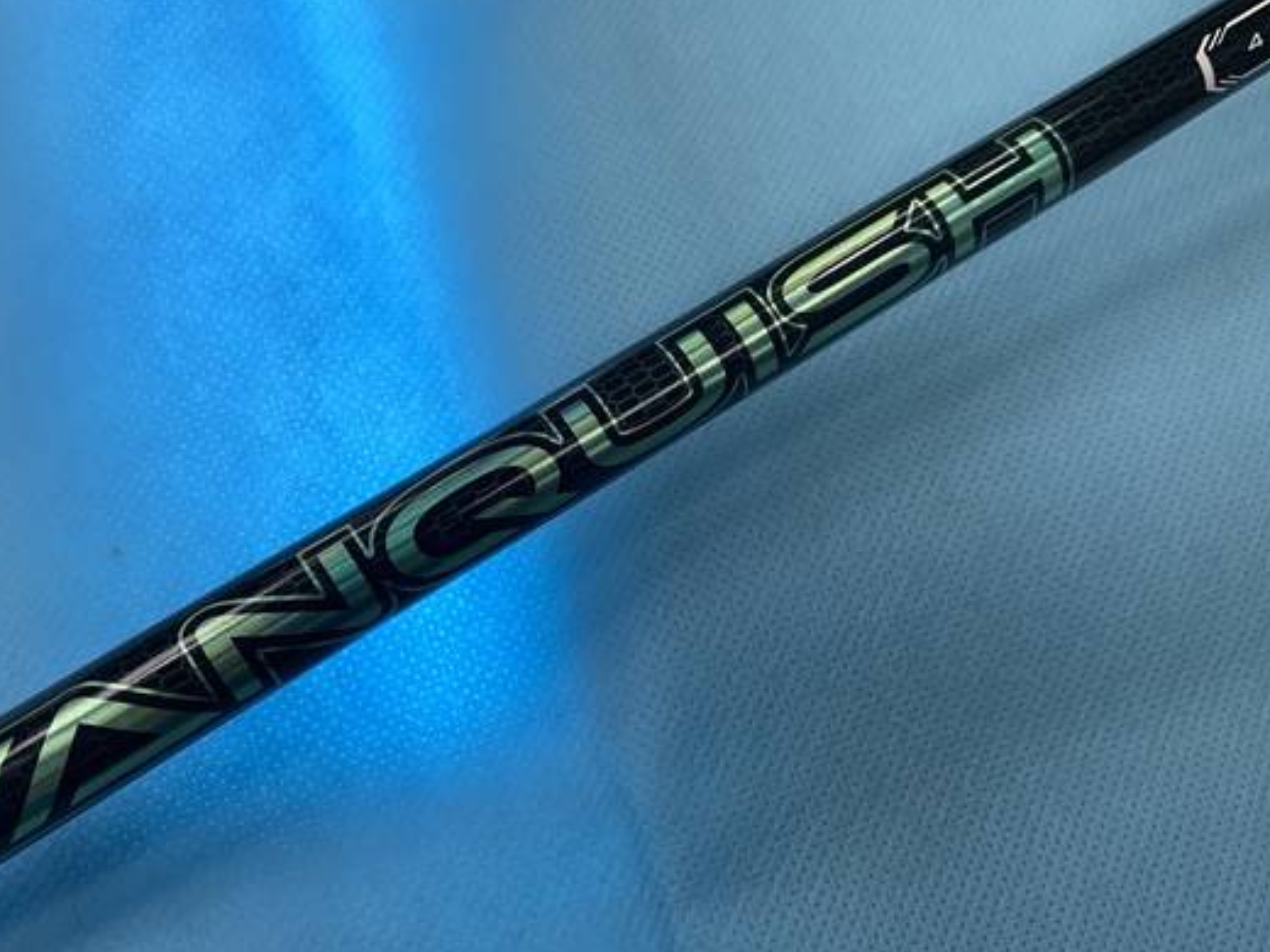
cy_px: 532
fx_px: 1174
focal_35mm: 32
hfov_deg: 56.8
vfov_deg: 44.1
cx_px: 596
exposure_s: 1/120
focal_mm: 4.25
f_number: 1.8
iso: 40
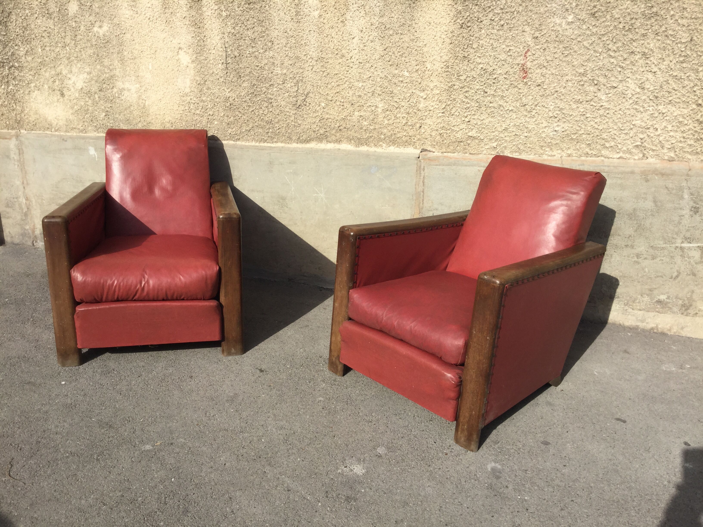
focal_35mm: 31
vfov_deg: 45.4
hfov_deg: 58.4
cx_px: 352
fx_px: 630
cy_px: 264
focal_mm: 3.3
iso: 25
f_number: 2.4
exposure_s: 1/1314
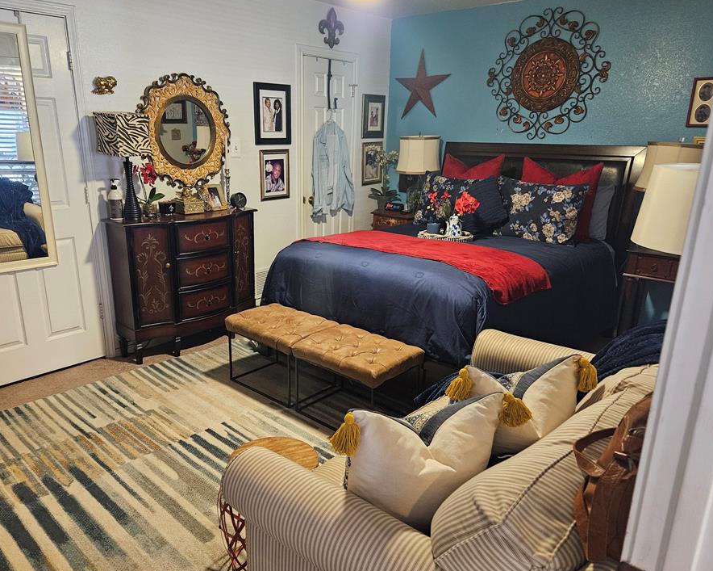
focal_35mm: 26
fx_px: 549
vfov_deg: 54.9
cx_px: 335
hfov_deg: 66.0
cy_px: 304
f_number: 1.8
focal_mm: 5.4
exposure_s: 1/40
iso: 640
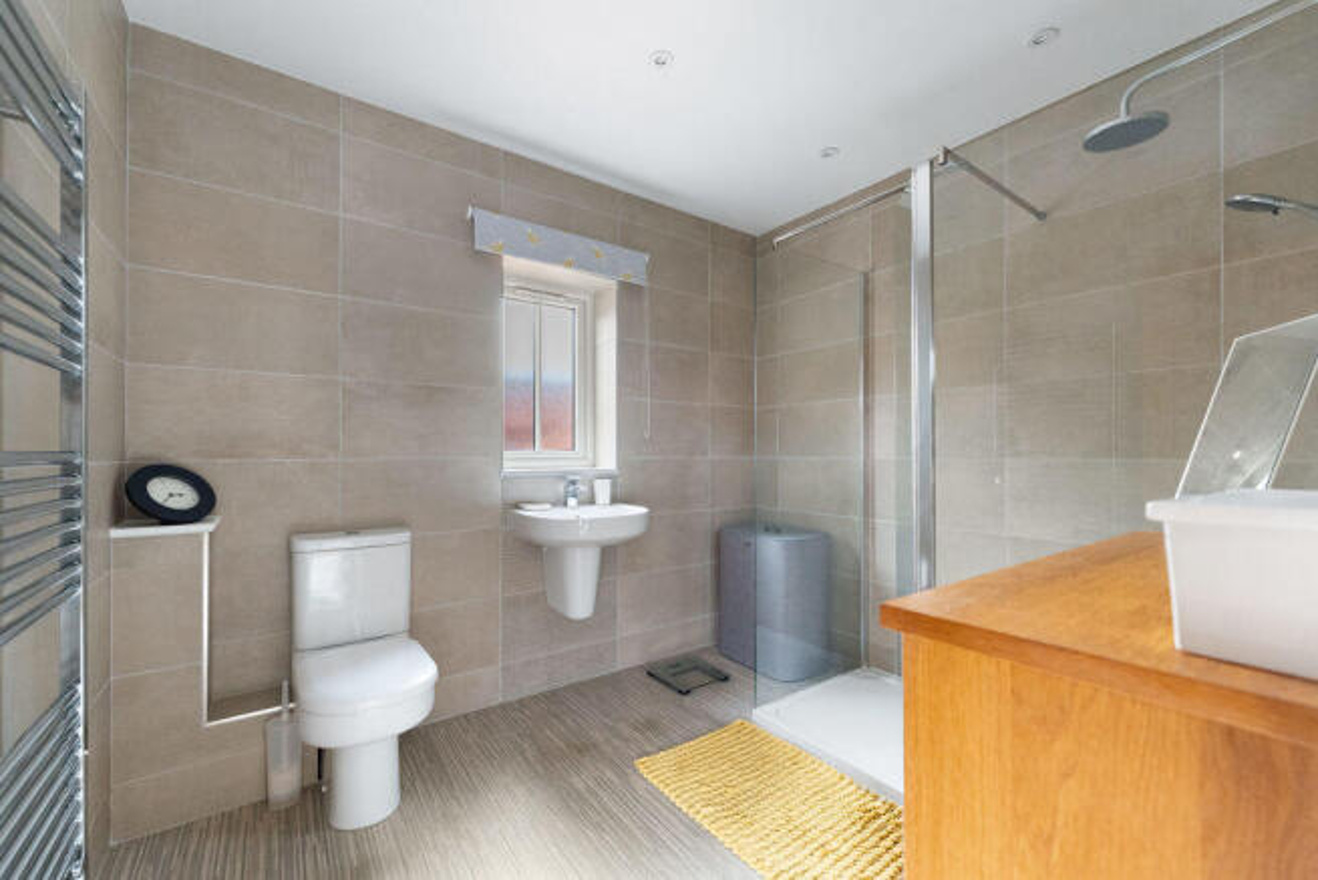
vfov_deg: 81.2
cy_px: 440
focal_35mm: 14
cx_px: 659
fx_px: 513
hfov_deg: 104.2
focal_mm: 14
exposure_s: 1/10
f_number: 4
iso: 10000
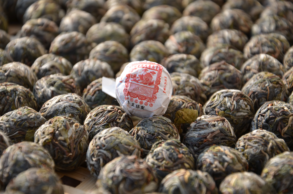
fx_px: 1096
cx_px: 146
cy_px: 97
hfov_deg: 15.2
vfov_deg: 10.1
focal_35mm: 135
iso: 100
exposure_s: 1/125
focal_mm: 90
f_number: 5.6
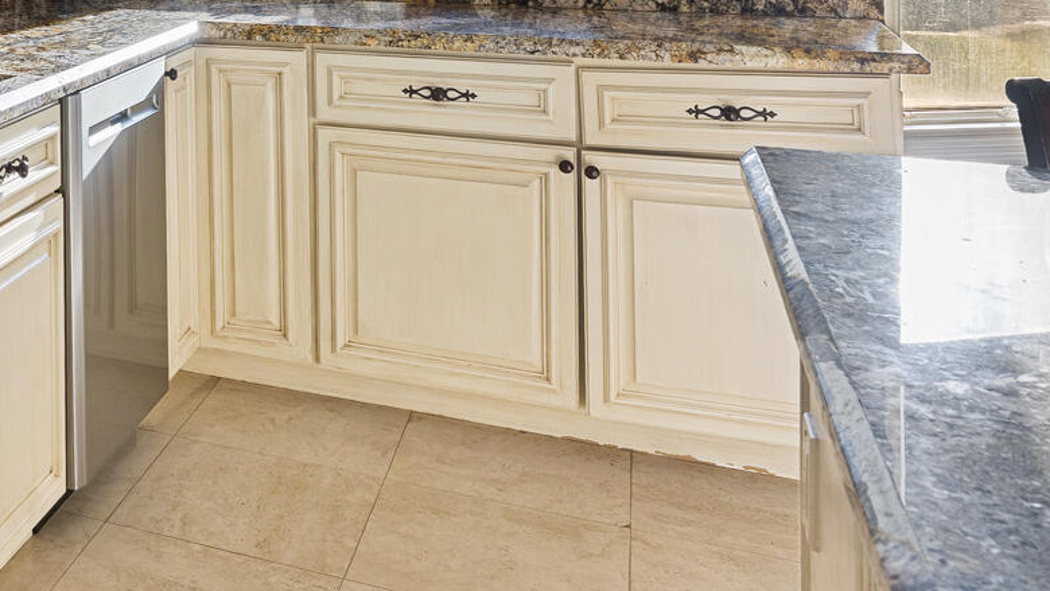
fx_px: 1309
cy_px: -169
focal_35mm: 47
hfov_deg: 36.4
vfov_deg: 22.8
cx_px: -129
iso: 64
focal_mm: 14
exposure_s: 1/3
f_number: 8
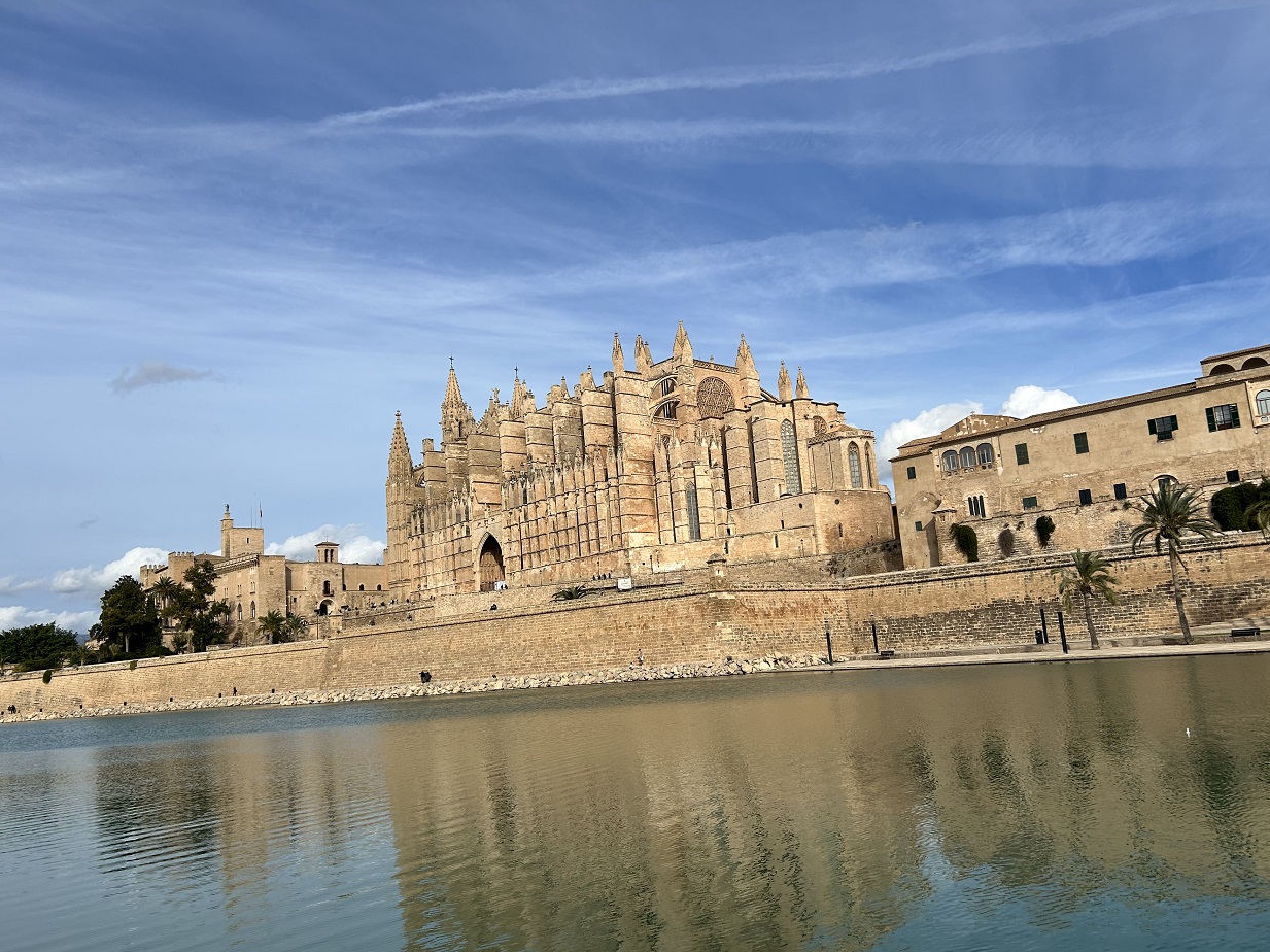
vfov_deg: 51.3
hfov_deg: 65.3
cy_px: 490
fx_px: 990
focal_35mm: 27
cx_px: 625
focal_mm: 5.7
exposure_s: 1/6579
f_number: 1.5
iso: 50
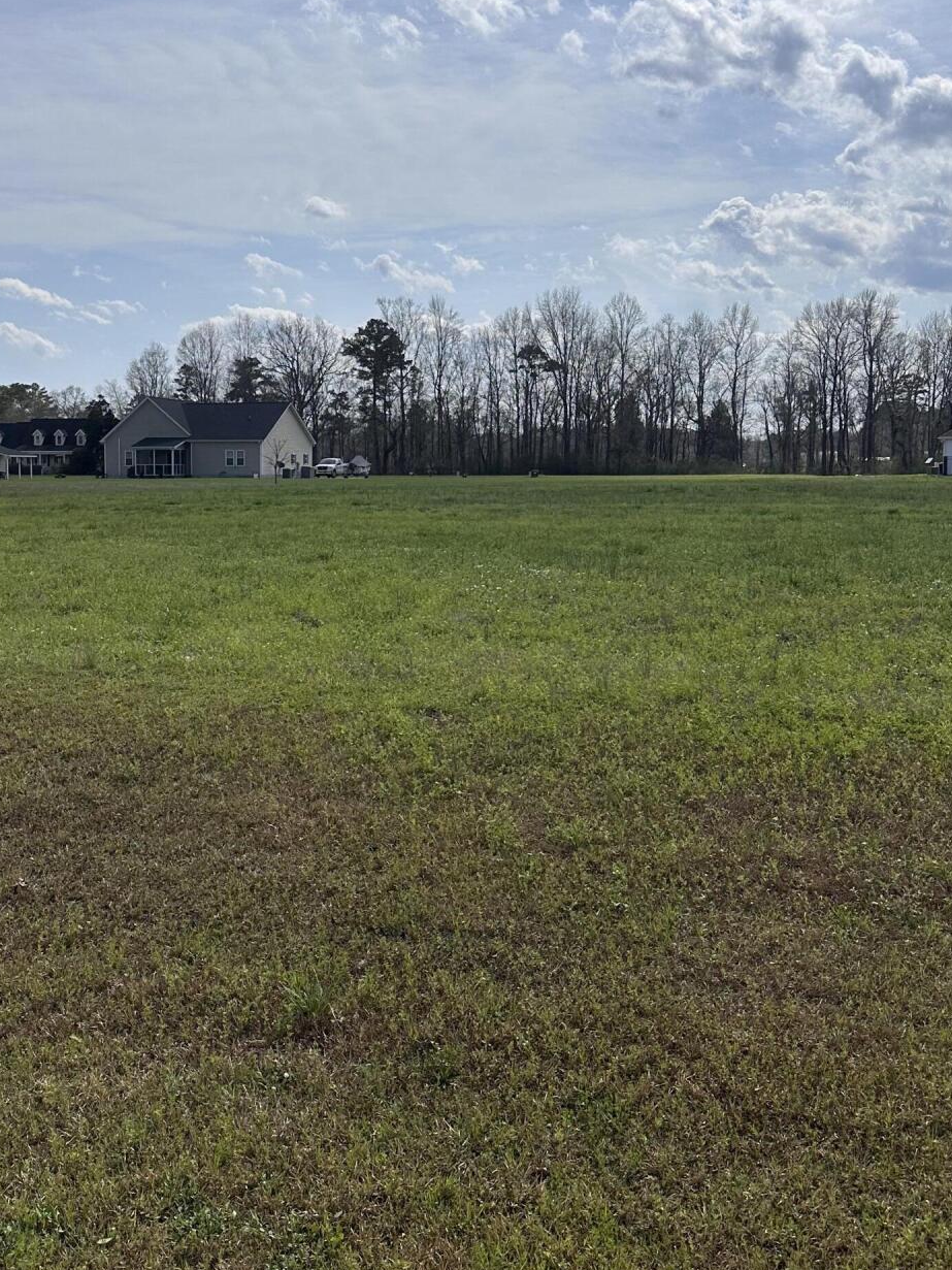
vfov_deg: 47.8
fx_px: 1430
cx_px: 328
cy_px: 564
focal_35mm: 39
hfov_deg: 36.5
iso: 80
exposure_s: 1/13699
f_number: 1.78
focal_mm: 6.86
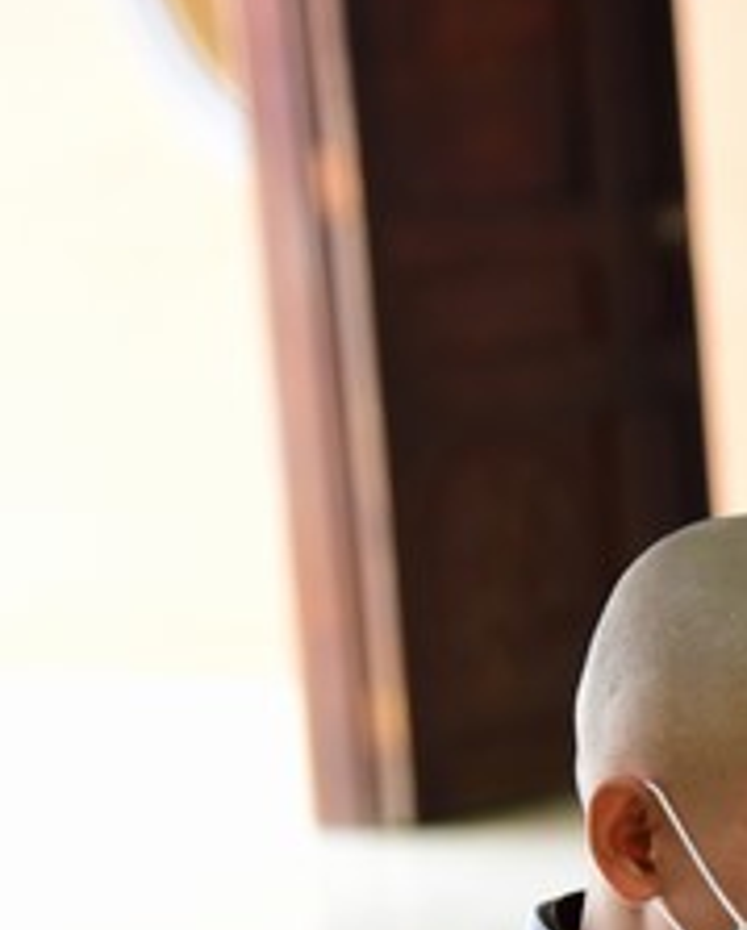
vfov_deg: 9.0
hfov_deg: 7.2
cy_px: 867
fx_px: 5874
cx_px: 901
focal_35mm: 213
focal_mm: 78
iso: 800
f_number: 4
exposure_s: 1/60
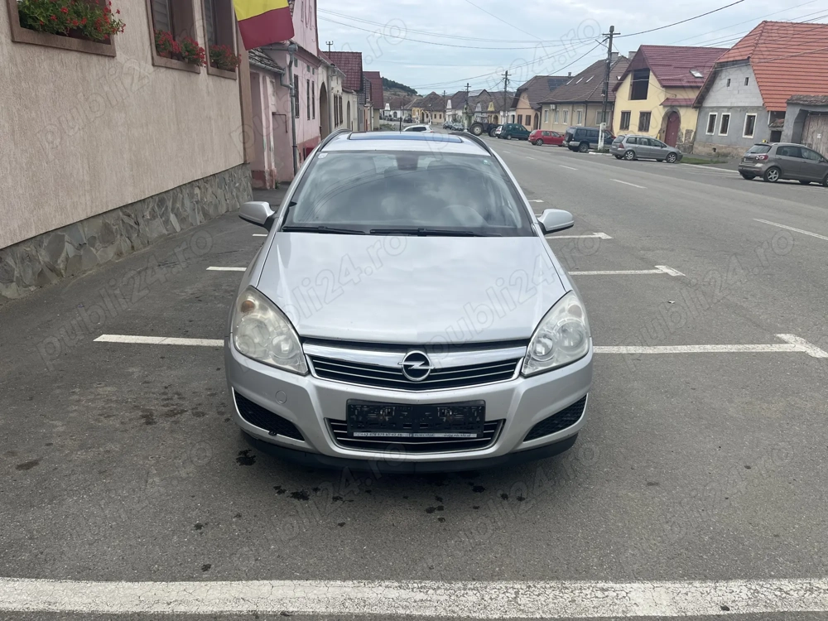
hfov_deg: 67.3
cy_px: 310
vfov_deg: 53.1
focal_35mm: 26
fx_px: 622
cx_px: 414
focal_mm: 5.1
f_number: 1.6
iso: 50
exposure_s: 1/2309
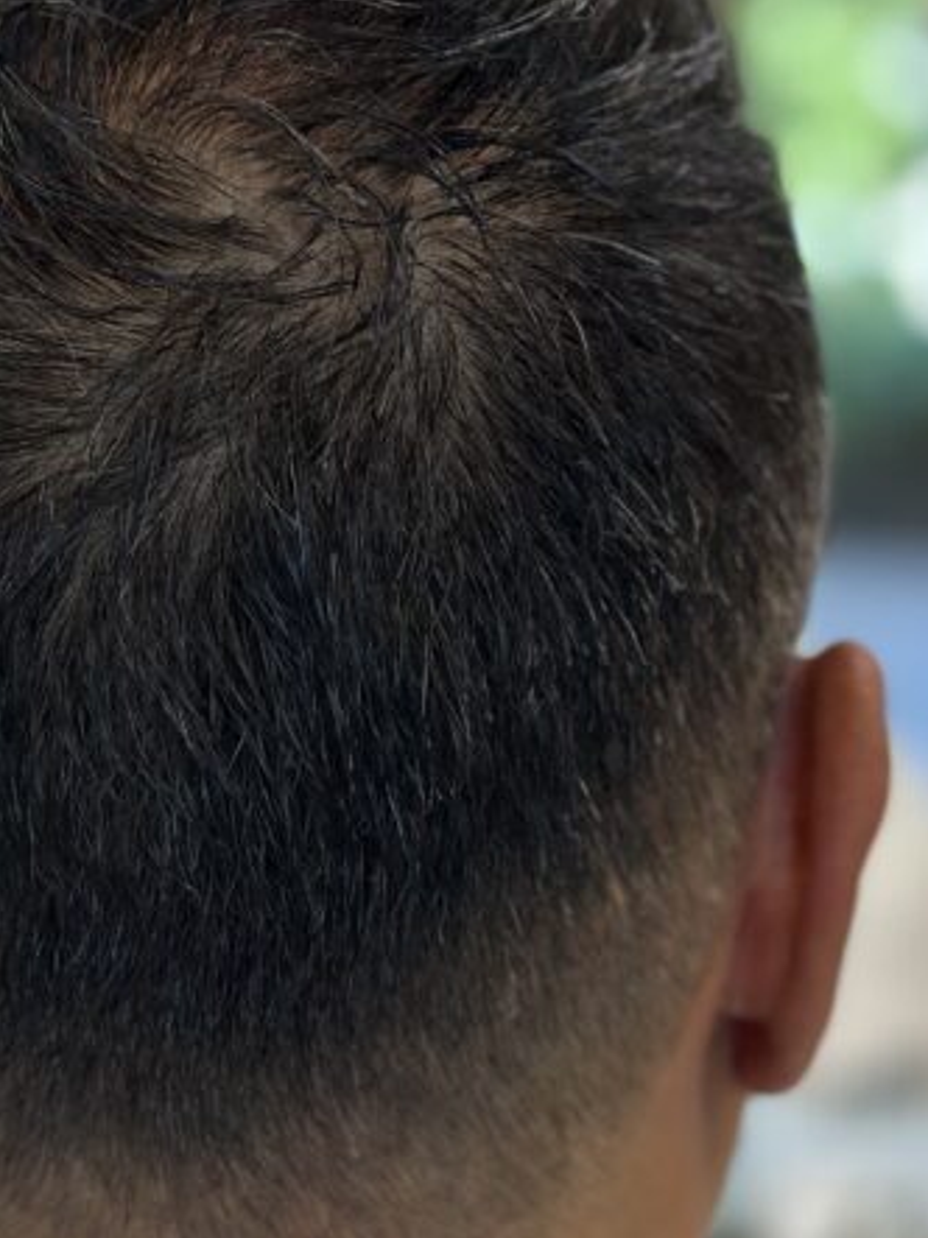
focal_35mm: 111
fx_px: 3970
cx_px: 221
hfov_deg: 13.3
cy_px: 710
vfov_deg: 17.7
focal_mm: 6.86
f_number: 1.78
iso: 100
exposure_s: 1/100
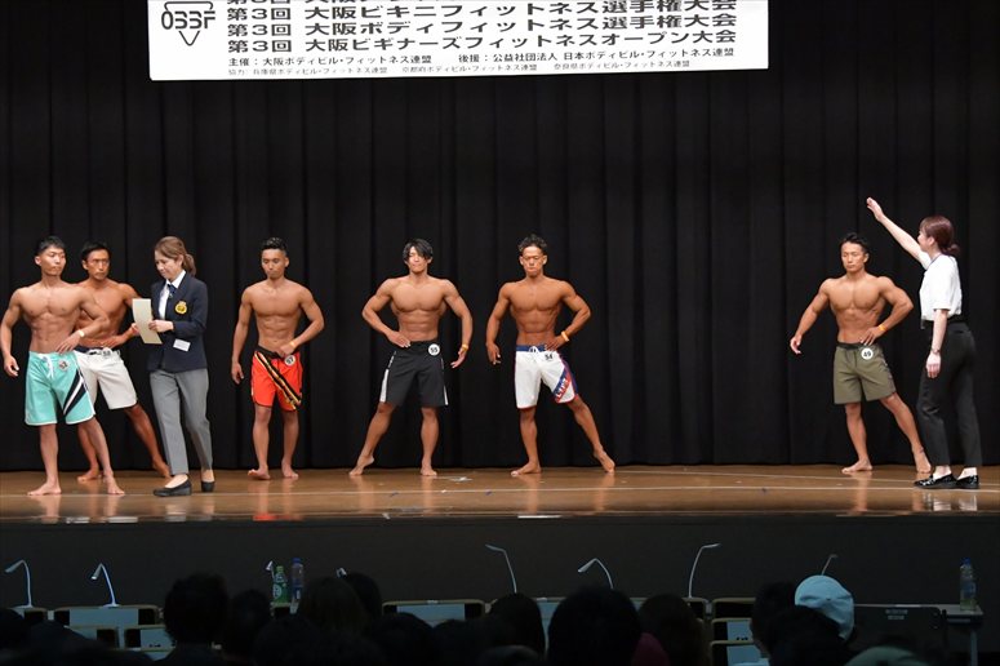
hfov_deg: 18.9
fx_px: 2999
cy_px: 333
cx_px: 500
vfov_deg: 12.7
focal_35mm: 108
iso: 6400
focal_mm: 72
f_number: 5.6
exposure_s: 1/400
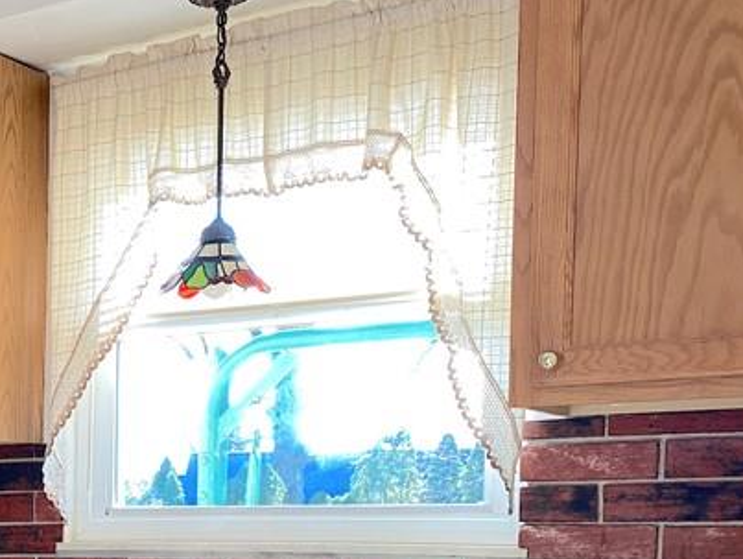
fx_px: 1418
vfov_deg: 21.2
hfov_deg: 25.8
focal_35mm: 66
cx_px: -179
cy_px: 616
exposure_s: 1/120
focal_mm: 4.25
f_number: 1.8
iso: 50
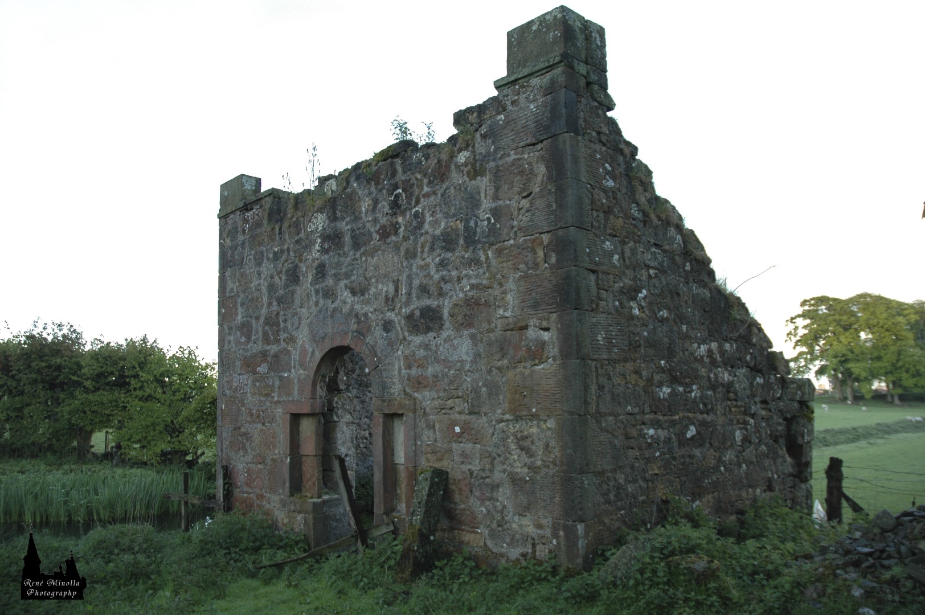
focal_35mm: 27
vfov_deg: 47.9
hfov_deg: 67.4
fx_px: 693
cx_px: 462
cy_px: 308
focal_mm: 18
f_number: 4
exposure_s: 1/60
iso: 200
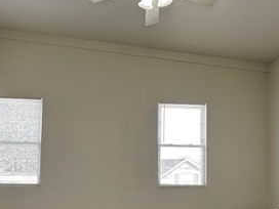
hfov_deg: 55.2
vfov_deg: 41.8
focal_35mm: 33
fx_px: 266
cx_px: 123
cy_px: 154
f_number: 2.2
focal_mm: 2.22
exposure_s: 1/99
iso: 64
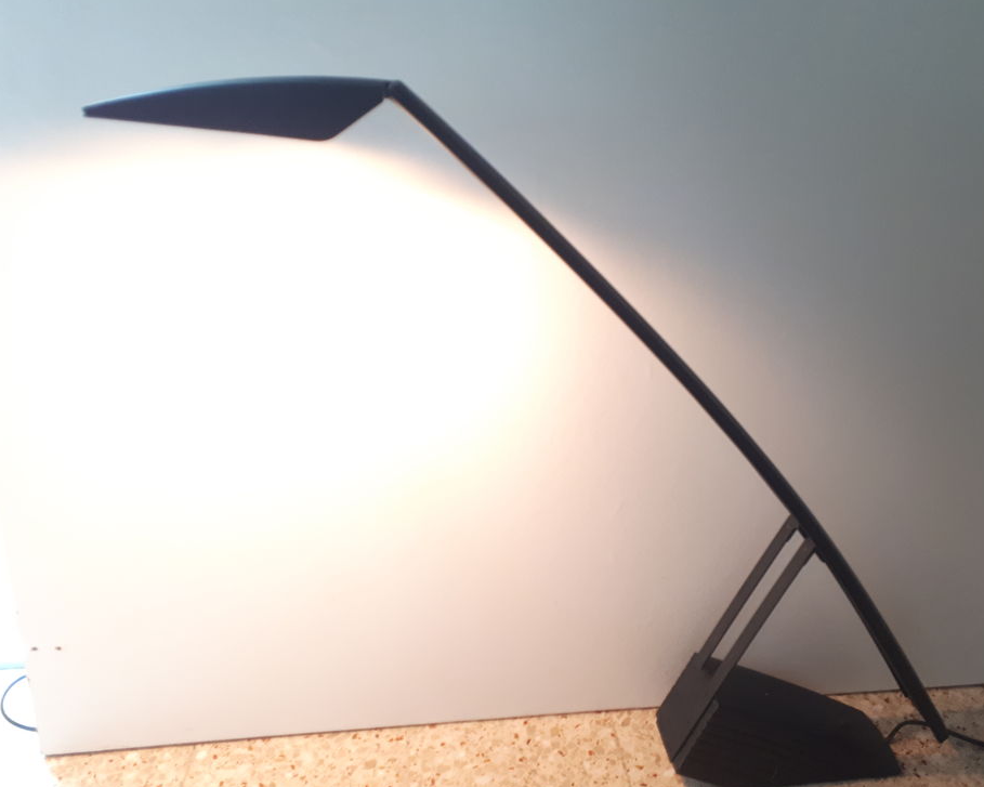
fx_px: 844
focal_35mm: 29
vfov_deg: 50.0
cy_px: 392
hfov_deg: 60.4
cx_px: 536
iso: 200
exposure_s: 1/25
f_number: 1.9
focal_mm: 3.6
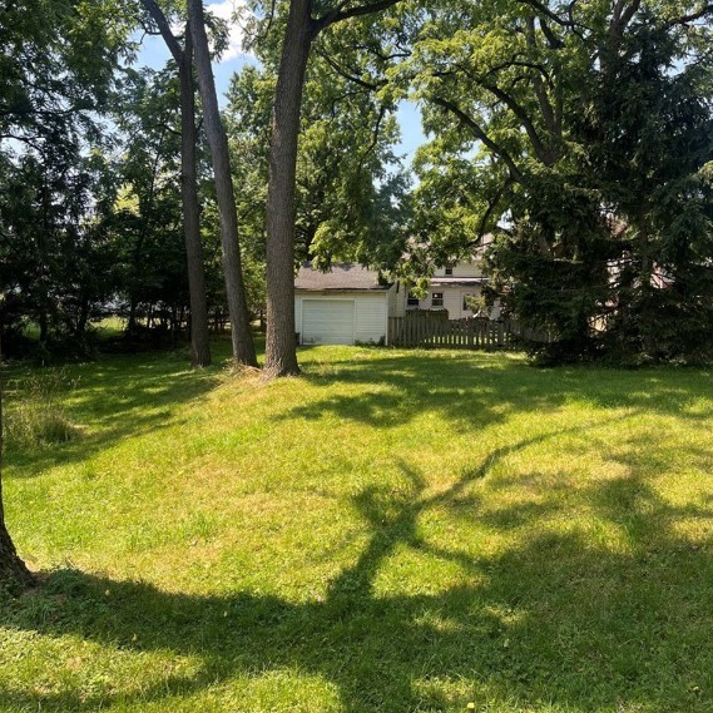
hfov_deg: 52.5
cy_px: 292
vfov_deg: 52.2
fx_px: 722
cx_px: 360
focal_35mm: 31
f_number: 1.6
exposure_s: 1/483
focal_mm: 5.1
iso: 50
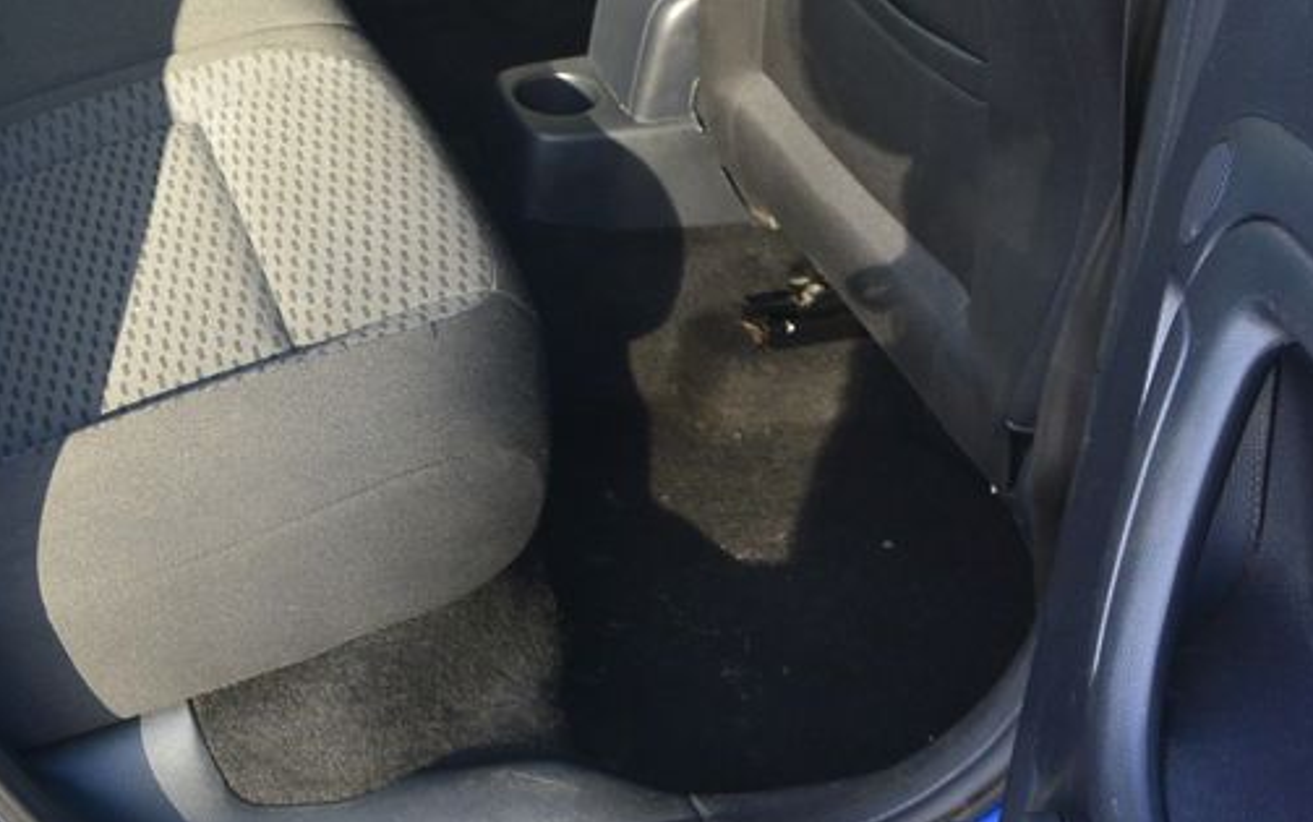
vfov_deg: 22.5
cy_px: 53
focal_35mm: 56
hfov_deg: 34.7
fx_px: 2005
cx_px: 198
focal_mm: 10
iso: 160
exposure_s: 1/100
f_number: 3.5
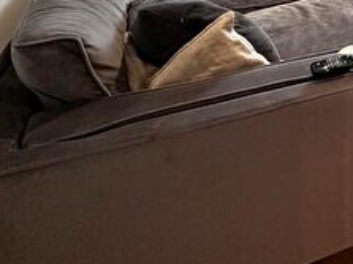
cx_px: 410
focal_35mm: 44
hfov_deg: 35.2
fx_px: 448
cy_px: -126
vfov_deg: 25.4
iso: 250
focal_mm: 2.22
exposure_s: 1/50
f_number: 2.2
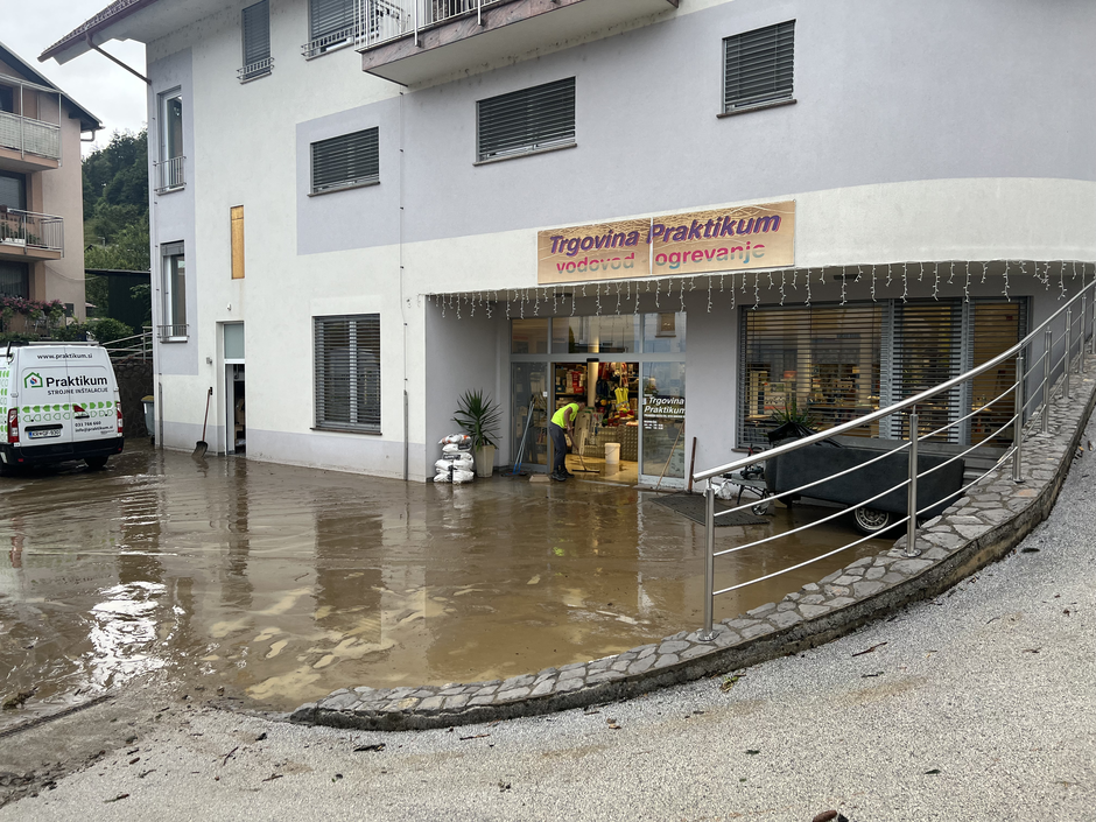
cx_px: 548
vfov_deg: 53.1
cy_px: 411
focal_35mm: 26
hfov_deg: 67.3
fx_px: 823
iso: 64
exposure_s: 1/121
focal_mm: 5.7
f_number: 1.5
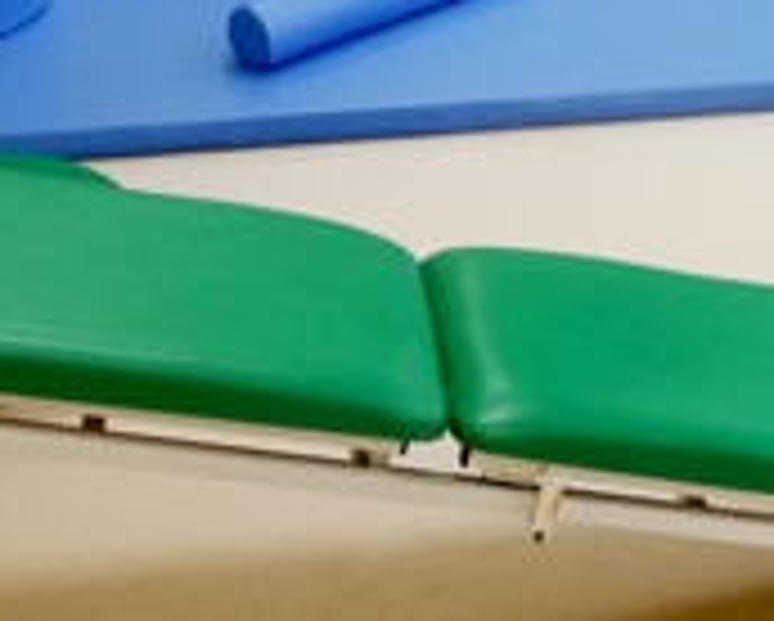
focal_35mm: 98
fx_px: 2247
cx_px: 594
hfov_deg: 19.4
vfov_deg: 14.3
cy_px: -410
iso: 80
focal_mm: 3.81
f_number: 4
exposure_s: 1/50
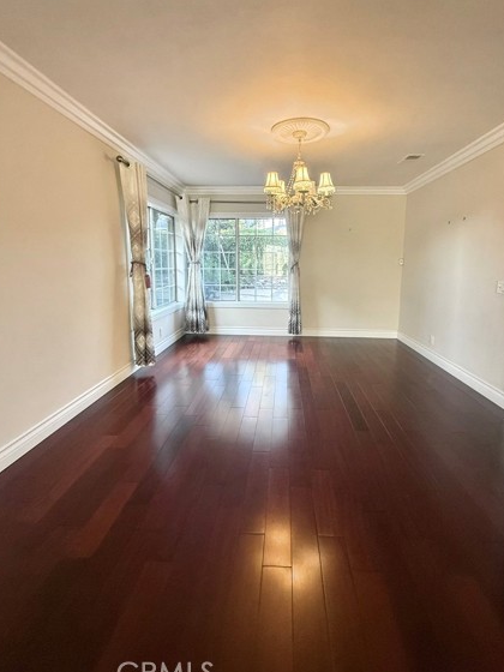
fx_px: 311
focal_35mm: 16
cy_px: 306
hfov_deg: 78.0
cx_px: 272
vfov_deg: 94.3
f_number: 2.2
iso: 200
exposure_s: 1/120
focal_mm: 2.22
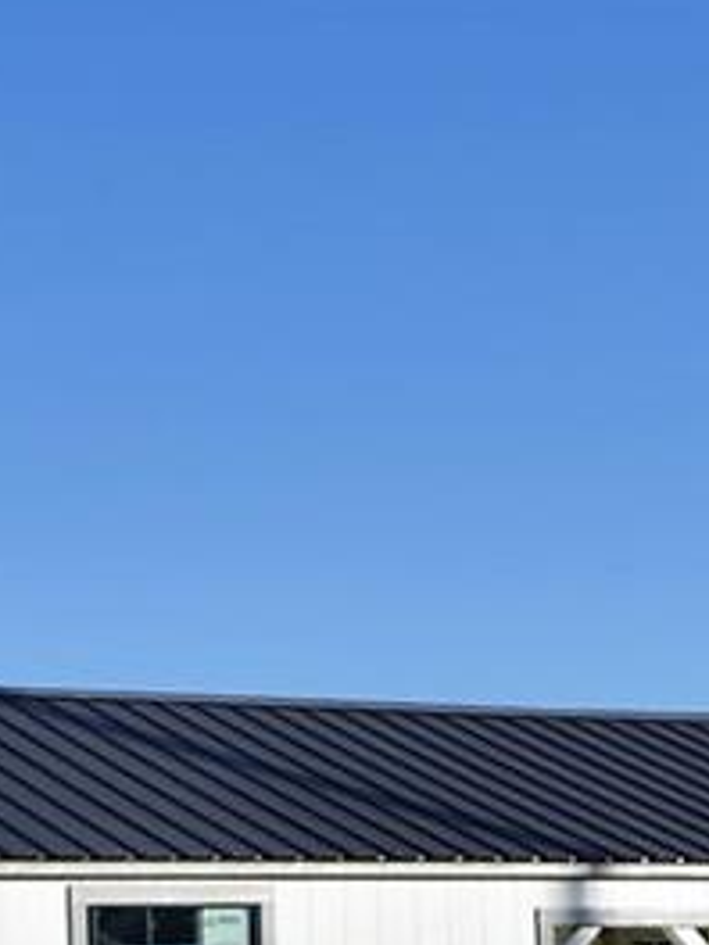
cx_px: 605
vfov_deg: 14.5
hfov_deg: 11.0
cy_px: 941
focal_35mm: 134
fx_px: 3659
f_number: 4.5
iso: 125
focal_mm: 24
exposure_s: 1/1000
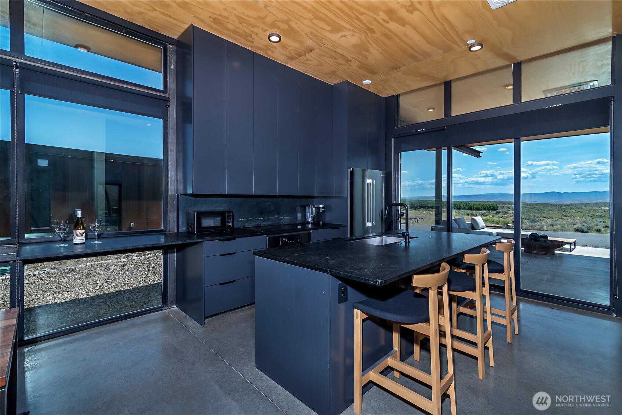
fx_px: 276
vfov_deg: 73.8
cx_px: 311
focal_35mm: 16
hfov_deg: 96.7
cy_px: 208
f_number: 11
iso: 200
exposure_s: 1/200
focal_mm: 16
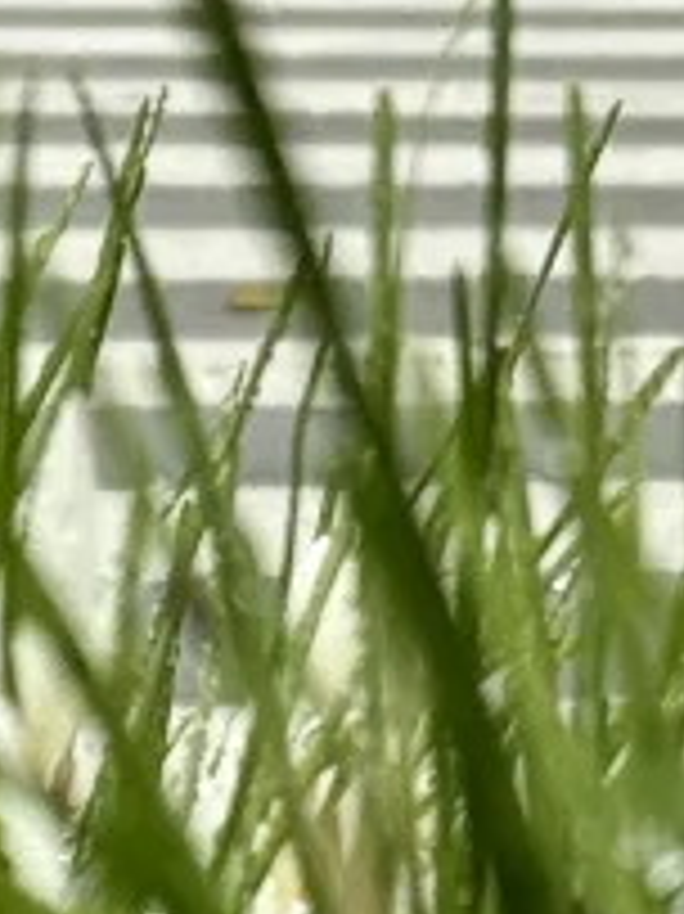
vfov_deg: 5.7
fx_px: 8994
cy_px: -626
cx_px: 22
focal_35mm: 341
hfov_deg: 4.4
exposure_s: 1/461
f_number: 1.78
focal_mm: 6.76
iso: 64
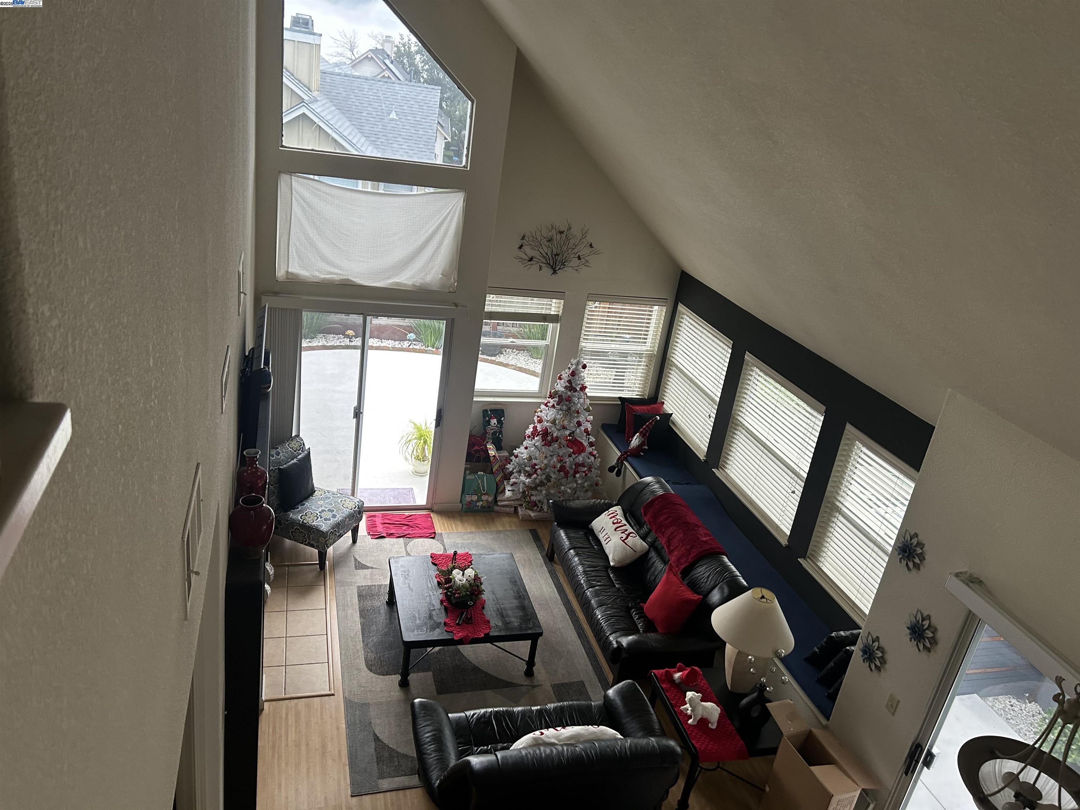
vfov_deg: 53.1
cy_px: 405
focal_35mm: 26
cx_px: 540
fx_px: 811
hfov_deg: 67.3
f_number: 1.5
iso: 160
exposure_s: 1/60
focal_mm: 5.7
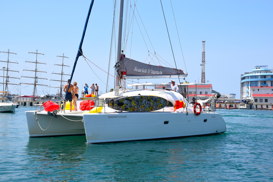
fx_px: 387
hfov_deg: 38.9
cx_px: 136
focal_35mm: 51
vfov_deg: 26.5
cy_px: 91
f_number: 11
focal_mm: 34
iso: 200
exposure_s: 1/500
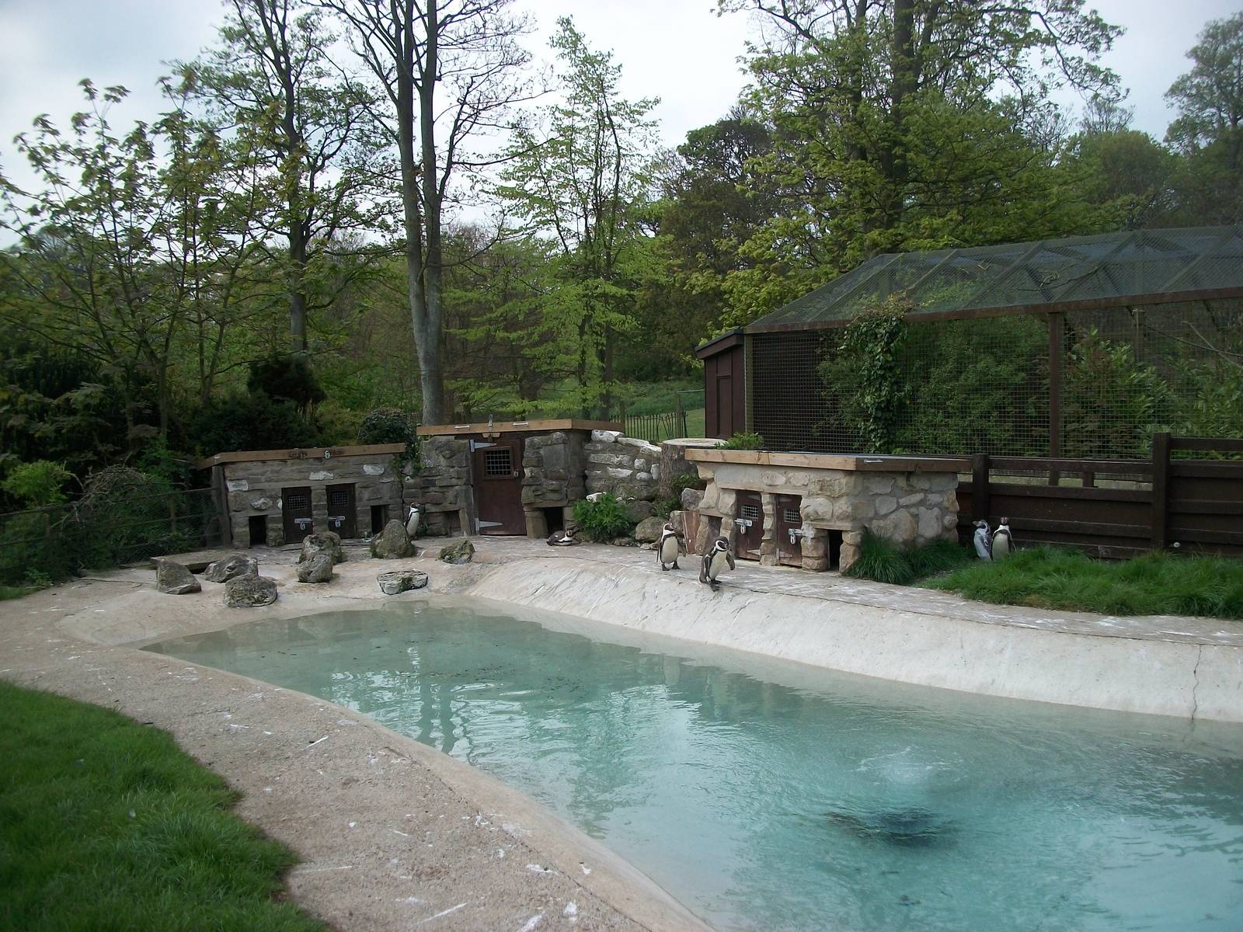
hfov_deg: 56.8
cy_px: 466
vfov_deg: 44.2
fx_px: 1149
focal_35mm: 32
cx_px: 622
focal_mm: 5.7
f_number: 2.9
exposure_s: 1/640
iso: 80
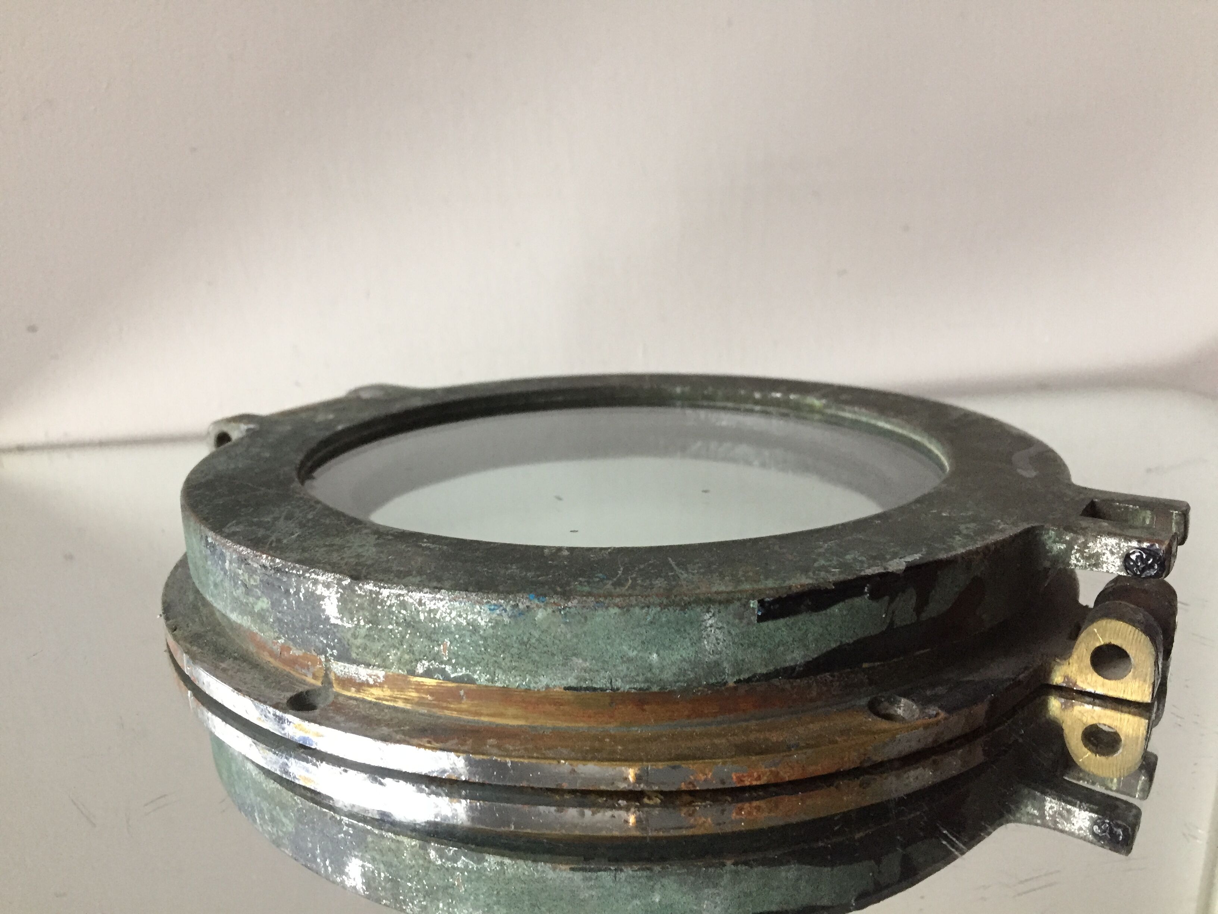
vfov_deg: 48.2
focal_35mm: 29
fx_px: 1020
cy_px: 457
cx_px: 609
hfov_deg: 61.7
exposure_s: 1/33
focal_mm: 4.15
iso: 250
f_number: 2.2
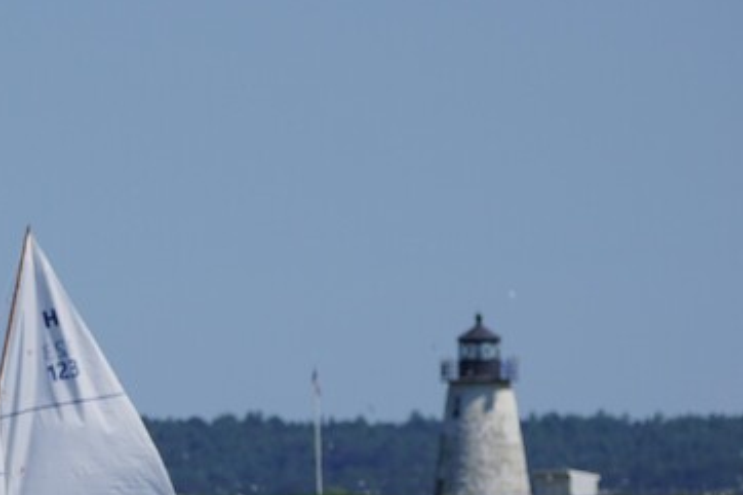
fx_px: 21415
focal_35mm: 1038
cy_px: 402
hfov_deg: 2.0
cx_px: 8
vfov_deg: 1.3
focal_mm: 313
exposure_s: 1/2000
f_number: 5.6
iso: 200
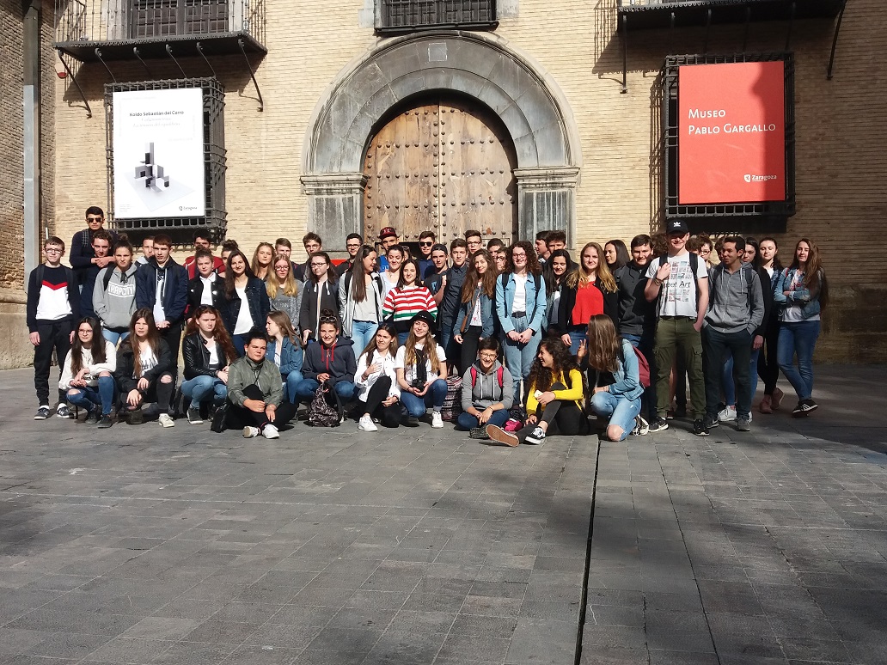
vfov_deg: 49.7
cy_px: 332
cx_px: 444
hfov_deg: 63.4
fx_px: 717
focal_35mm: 28
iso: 64
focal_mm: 3.7
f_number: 1.9
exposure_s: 1/1378
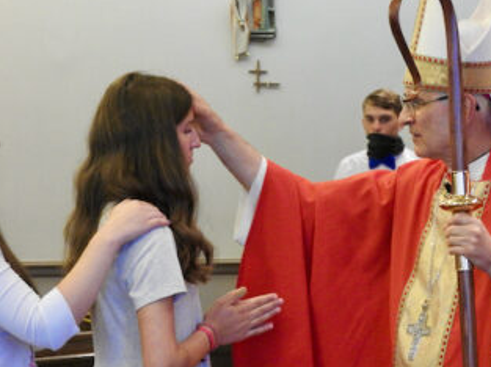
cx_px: 279
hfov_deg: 9.2
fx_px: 3060
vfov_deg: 6.9
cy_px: 238
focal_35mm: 216
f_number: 5
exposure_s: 1/15
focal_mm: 24.2
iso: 500
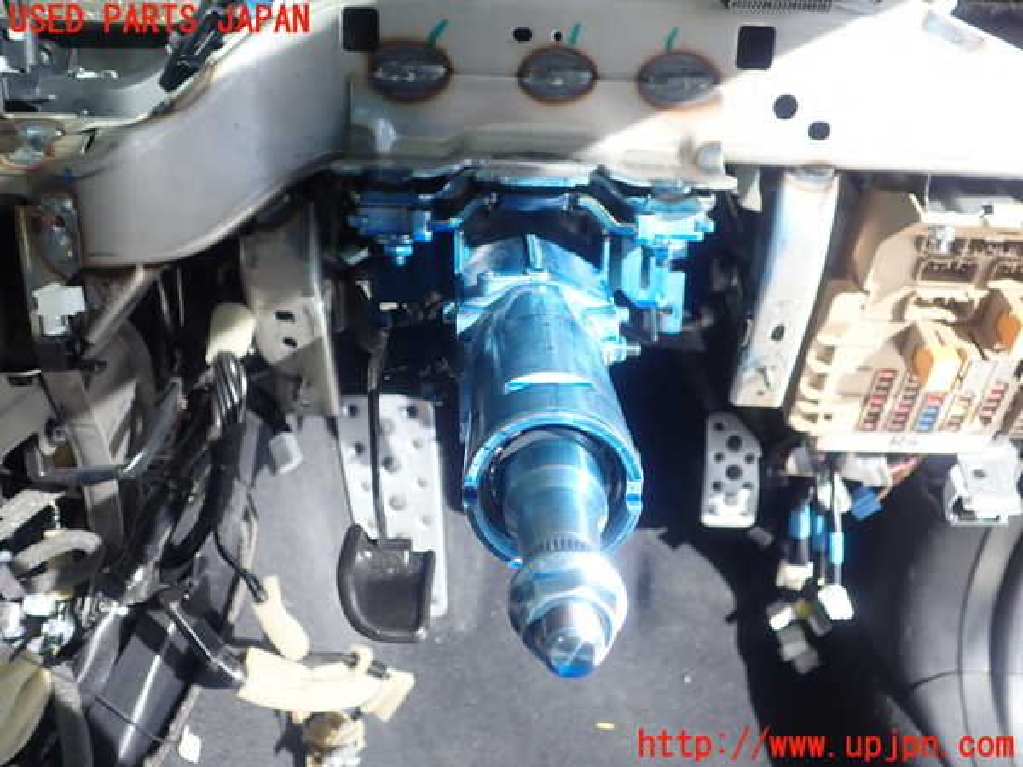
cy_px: 384
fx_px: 887
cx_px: 512
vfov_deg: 46.8
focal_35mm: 30
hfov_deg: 60.0
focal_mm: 5.5
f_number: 2.3
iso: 200
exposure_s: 1/125
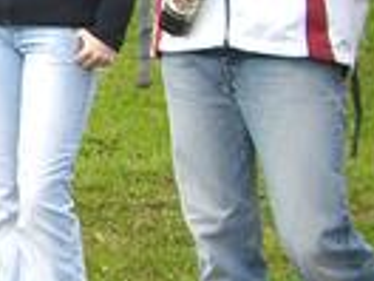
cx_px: -235
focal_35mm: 184
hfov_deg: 10.3
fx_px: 1988
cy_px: -51
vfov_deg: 8.0
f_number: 2.7
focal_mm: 6.2
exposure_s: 1/320
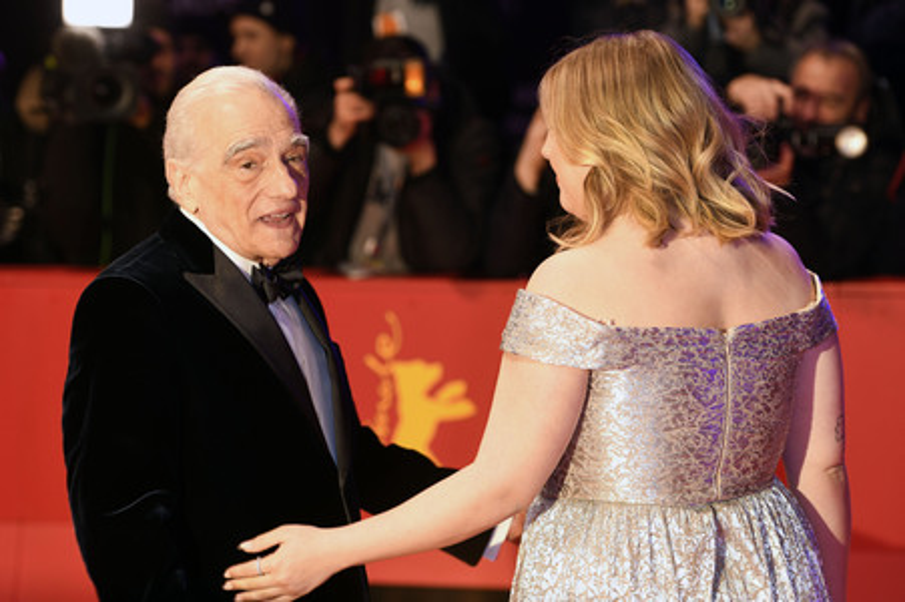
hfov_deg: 19.5
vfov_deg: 13.0
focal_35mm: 105
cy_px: 301
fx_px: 2638
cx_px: 452
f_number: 3.5
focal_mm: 105
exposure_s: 1/200
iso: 800
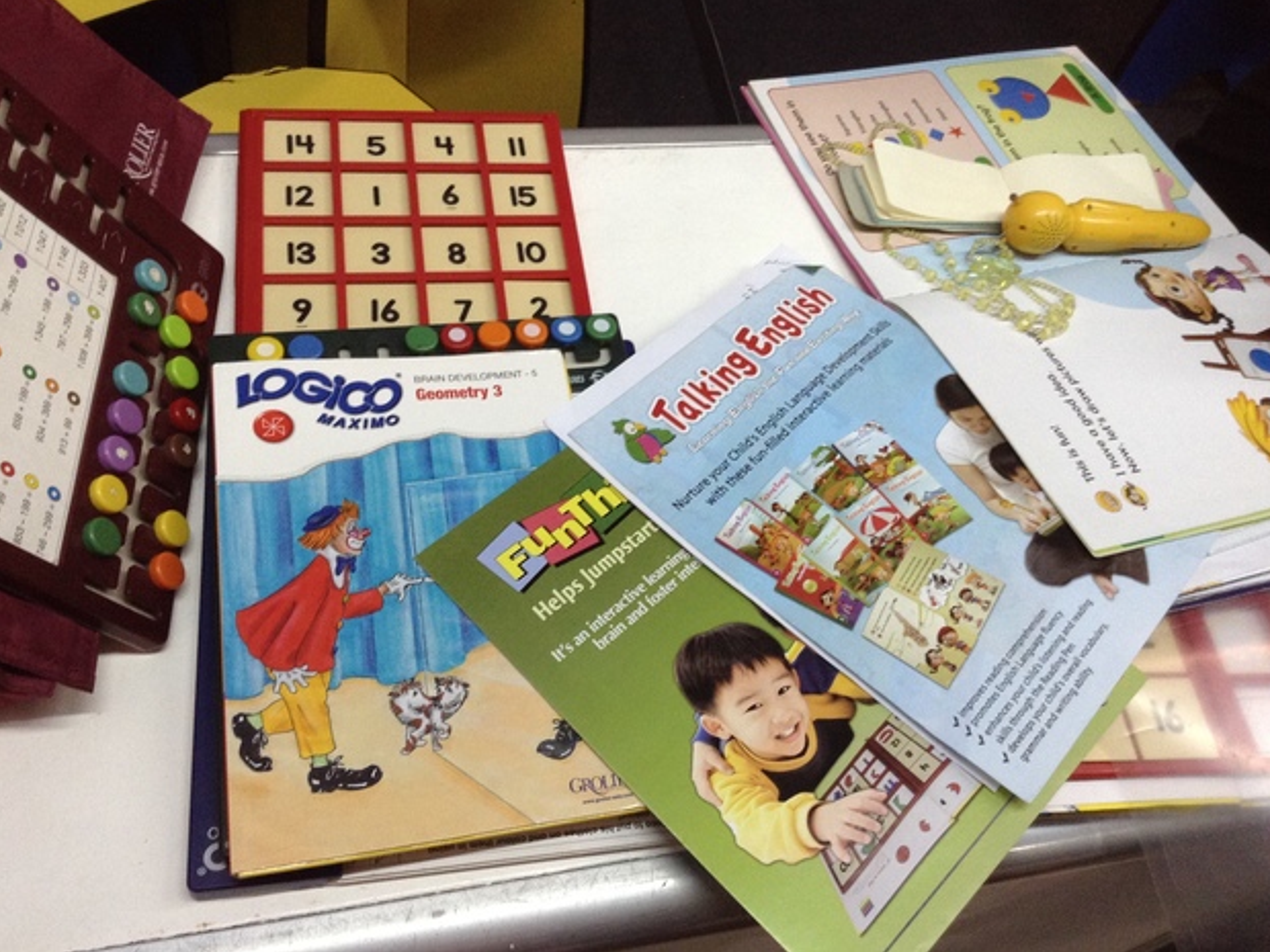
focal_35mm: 34
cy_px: 465
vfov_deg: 41.8
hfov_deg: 54.0
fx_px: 1247
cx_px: 621
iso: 100
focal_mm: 3.3
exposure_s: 1/24
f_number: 2.4
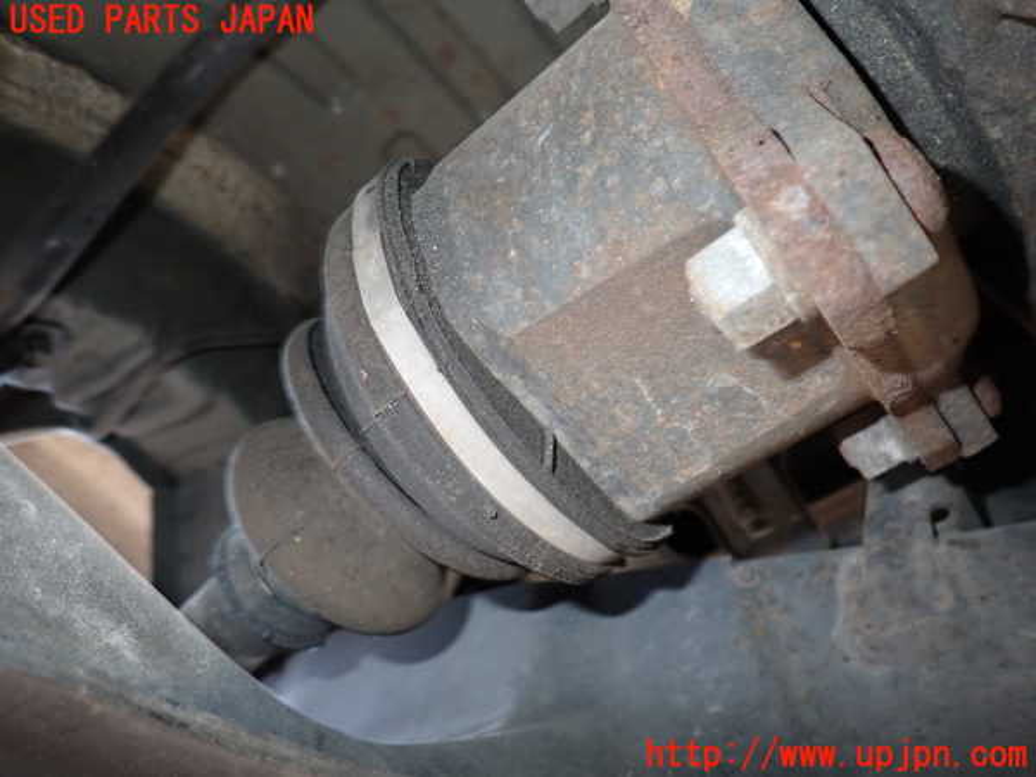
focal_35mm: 25
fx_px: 748
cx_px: 518
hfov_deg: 69.4
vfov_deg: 54.9
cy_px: 388
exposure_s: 1/30
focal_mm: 4.5
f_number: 5.6
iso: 200
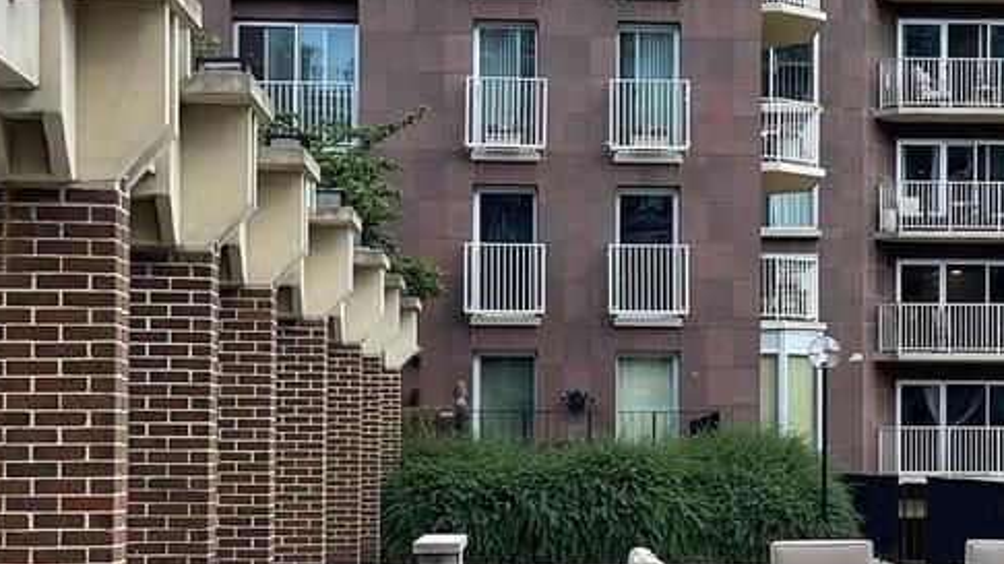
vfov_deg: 14.4
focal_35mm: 84
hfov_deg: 25.1
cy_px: 380
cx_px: 700
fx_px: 2236
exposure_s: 1/848
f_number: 1.6
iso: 32
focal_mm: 5.1
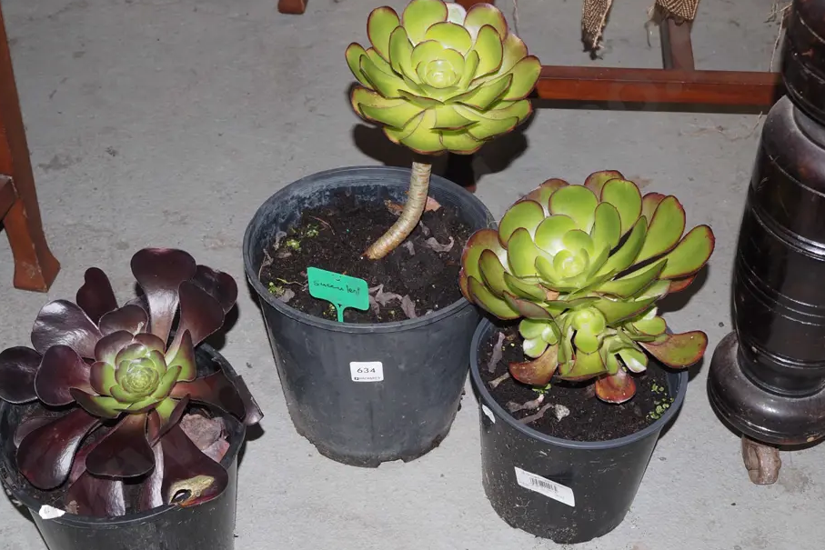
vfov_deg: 25.1
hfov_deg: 36.8
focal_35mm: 54
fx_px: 1238
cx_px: 381
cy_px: 285
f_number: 5.6
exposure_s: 1/160
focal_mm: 23
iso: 1250
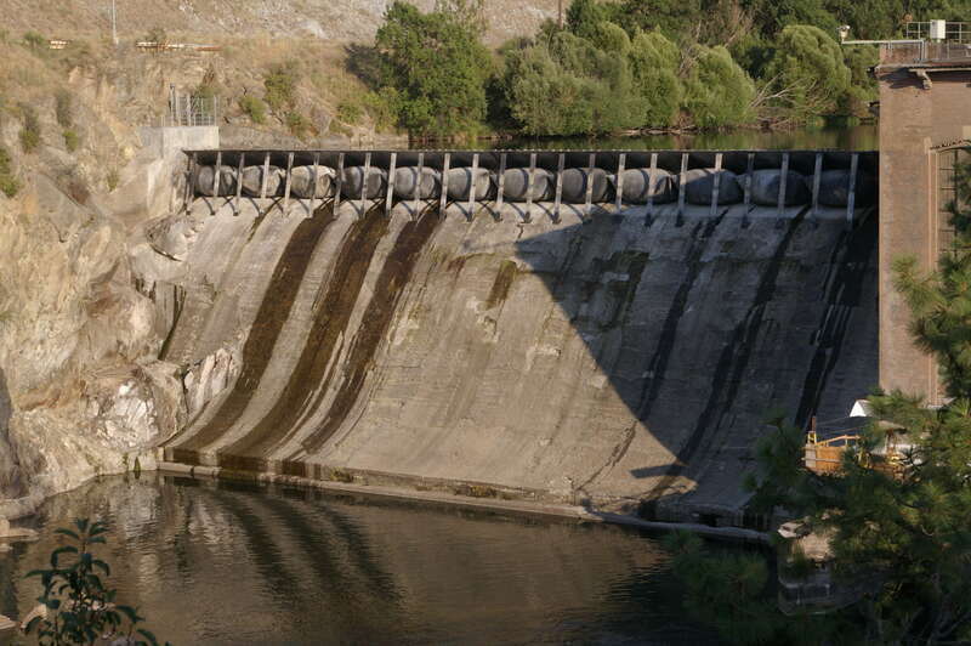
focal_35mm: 82
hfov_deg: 24.6
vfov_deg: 16.5
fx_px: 2223
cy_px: 323
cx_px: 486
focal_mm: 55
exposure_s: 1/250
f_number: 9.5
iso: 200
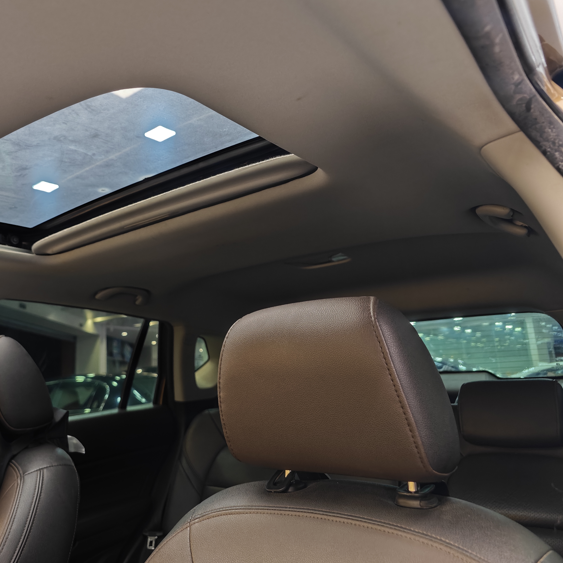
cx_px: 180
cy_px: 284
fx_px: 515
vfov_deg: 57.3
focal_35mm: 28
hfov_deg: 55.9
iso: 1000
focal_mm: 8.7
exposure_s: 1/25
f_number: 1.9
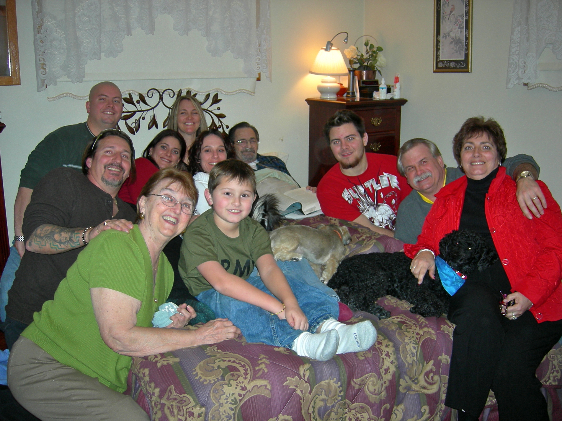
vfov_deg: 39.7
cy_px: 210
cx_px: 281
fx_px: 584
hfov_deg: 51.4
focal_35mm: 36
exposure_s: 1/60.1
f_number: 2.7
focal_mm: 7.5
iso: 98
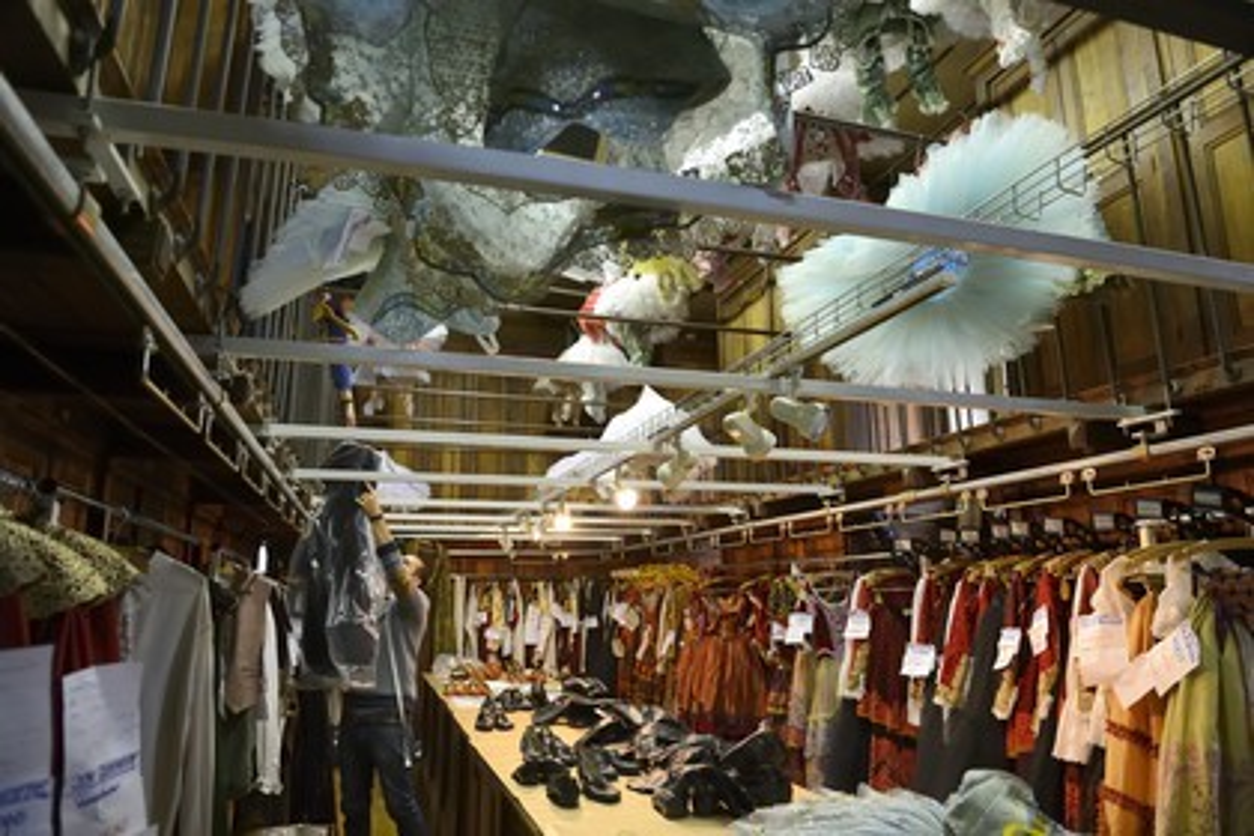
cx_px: 627
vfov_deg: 53.1
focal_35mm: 24
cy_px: 418
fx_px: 836
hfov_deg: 73.7
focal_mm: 24
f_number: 4
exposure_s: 1/40
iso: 1600
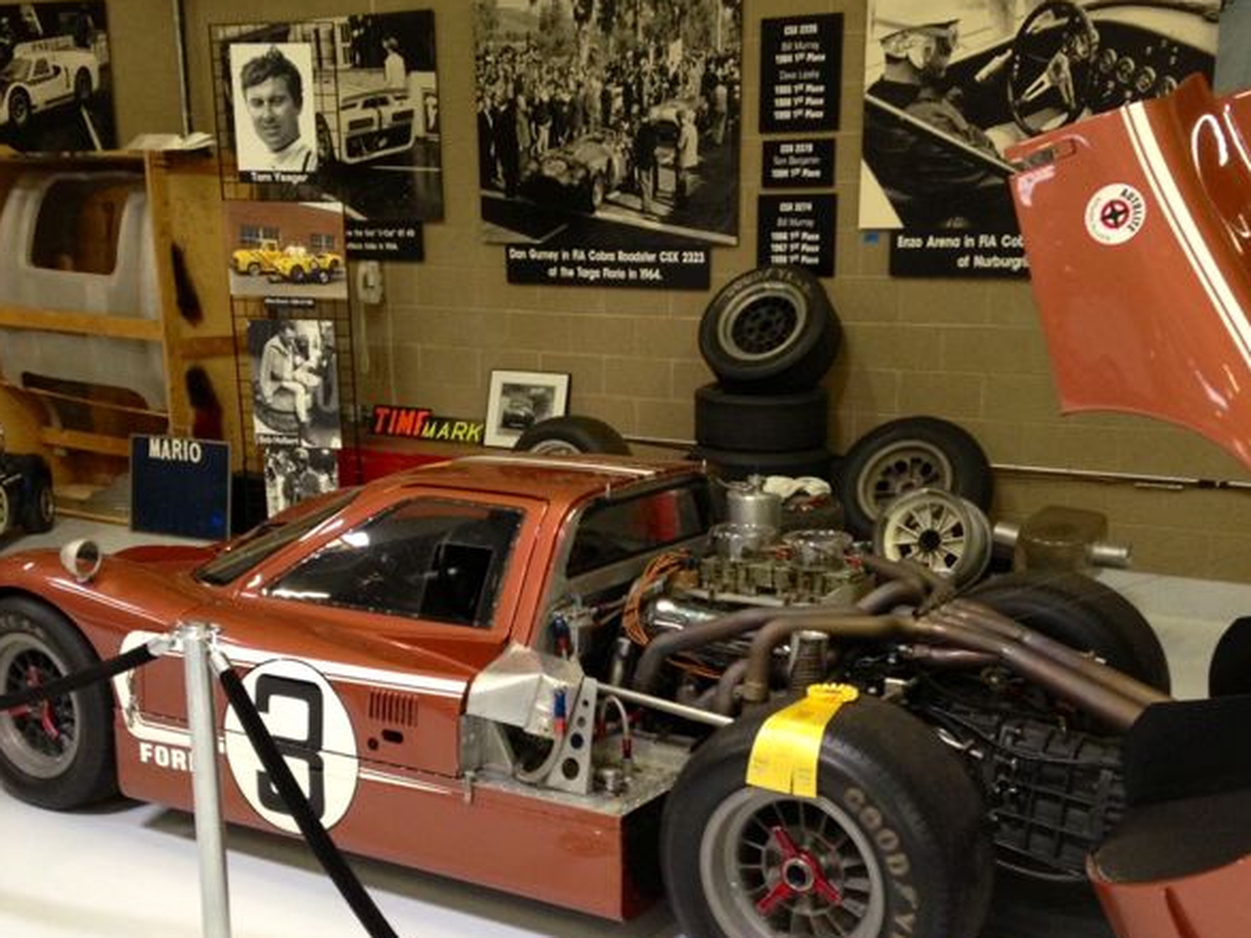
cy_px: 618
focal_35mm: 45
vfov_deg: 31.9
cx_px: 673
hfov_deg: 42.1
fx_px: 1626
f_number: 2.4
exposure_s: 1/20
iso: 160
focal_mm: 4.13
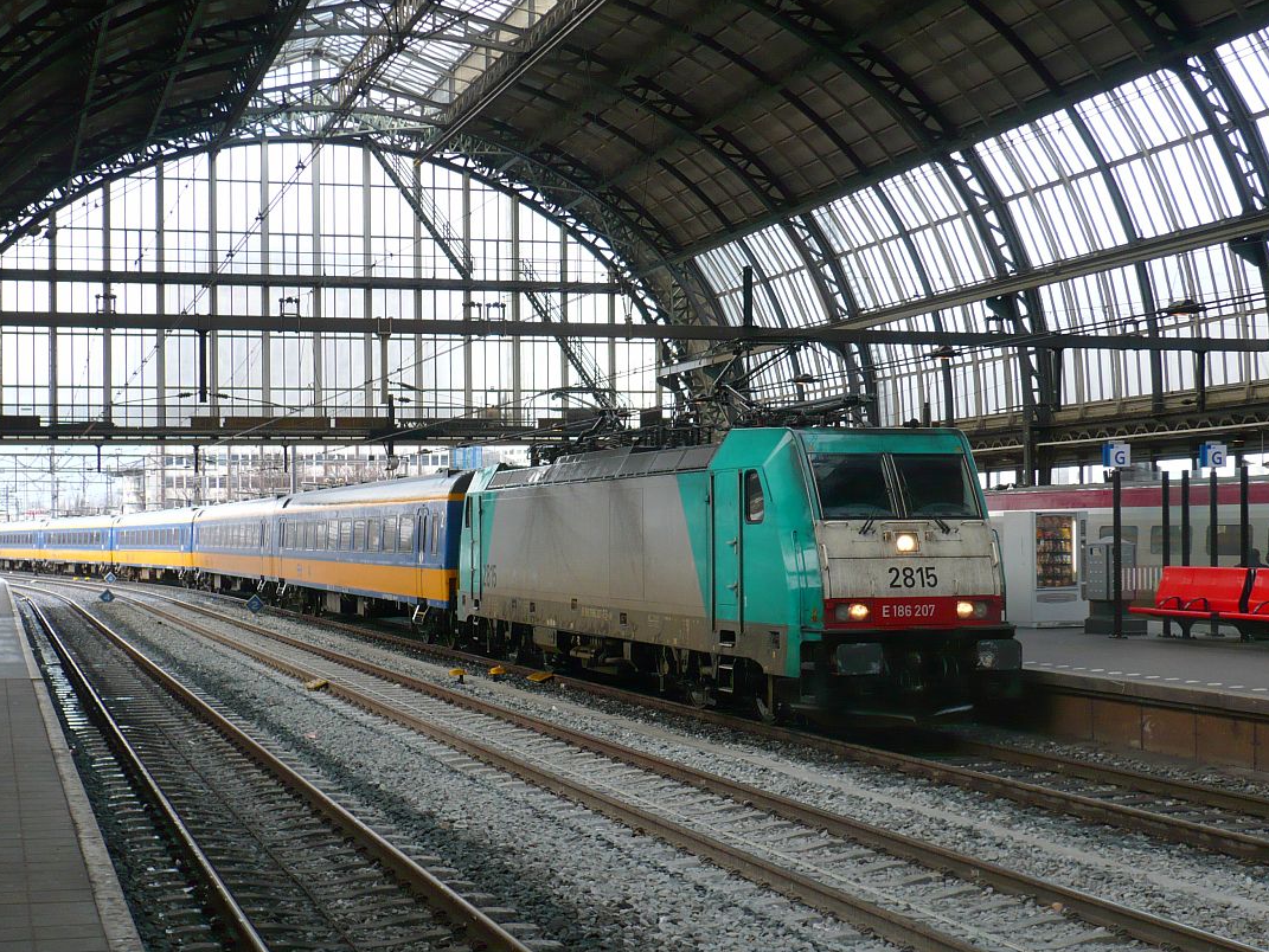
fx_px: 2054
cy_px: 490
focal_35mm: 56
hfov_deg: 34.3
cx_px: 610
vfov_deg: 26.1
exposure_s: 1/60
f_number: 3.4
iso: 100
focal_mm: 8.3
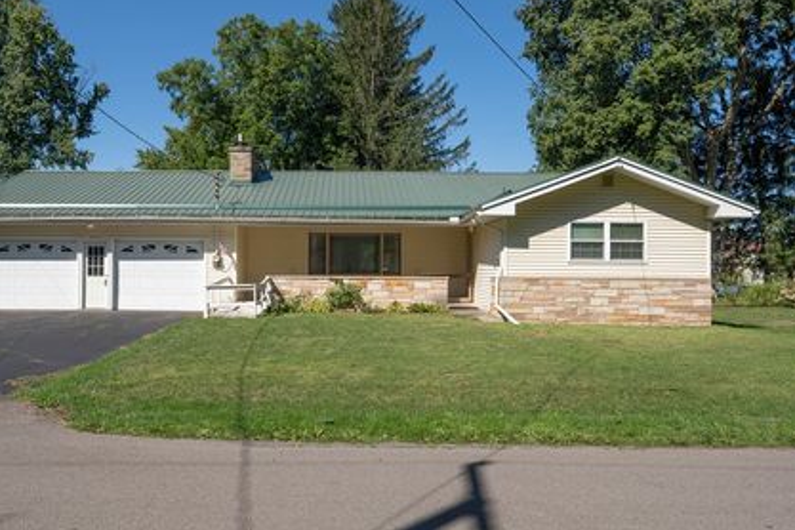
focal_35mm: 30
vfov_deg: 43.6
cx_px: 322
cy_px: 270
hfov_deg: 61.5
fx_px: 662
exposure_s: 1/160
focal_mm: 25
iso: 100
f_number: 10
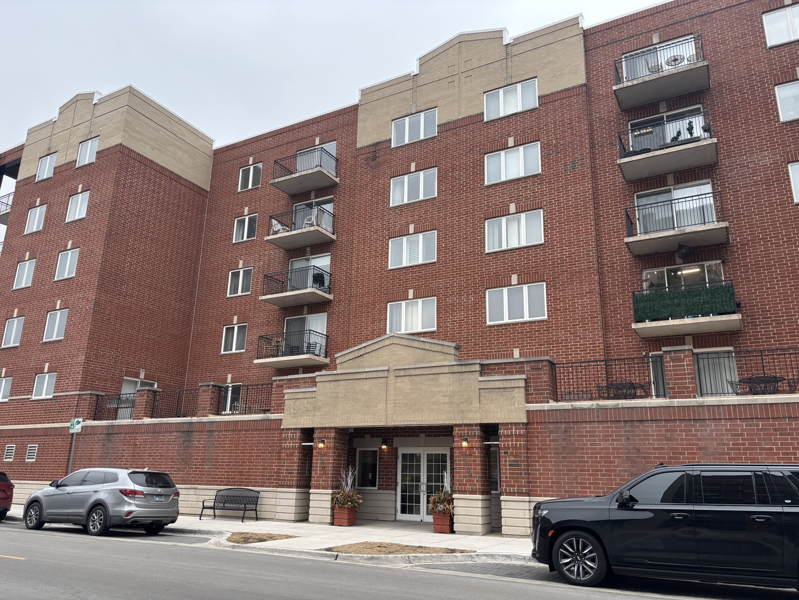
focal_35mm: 26
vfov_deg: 53.1
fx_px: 600
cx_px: 400
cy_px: 300
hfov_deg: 67.3
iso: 50
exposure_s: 1/349
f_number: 1.6
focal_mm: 5.96
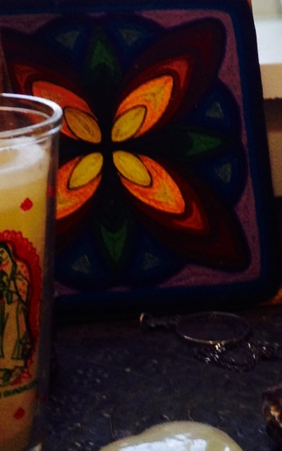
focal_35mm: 134
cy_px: 14
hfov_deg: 9.8
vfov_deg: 15.4
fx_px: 1649
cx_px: 217
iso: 50
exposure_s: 1/30
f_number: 2.4
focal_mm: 4.28
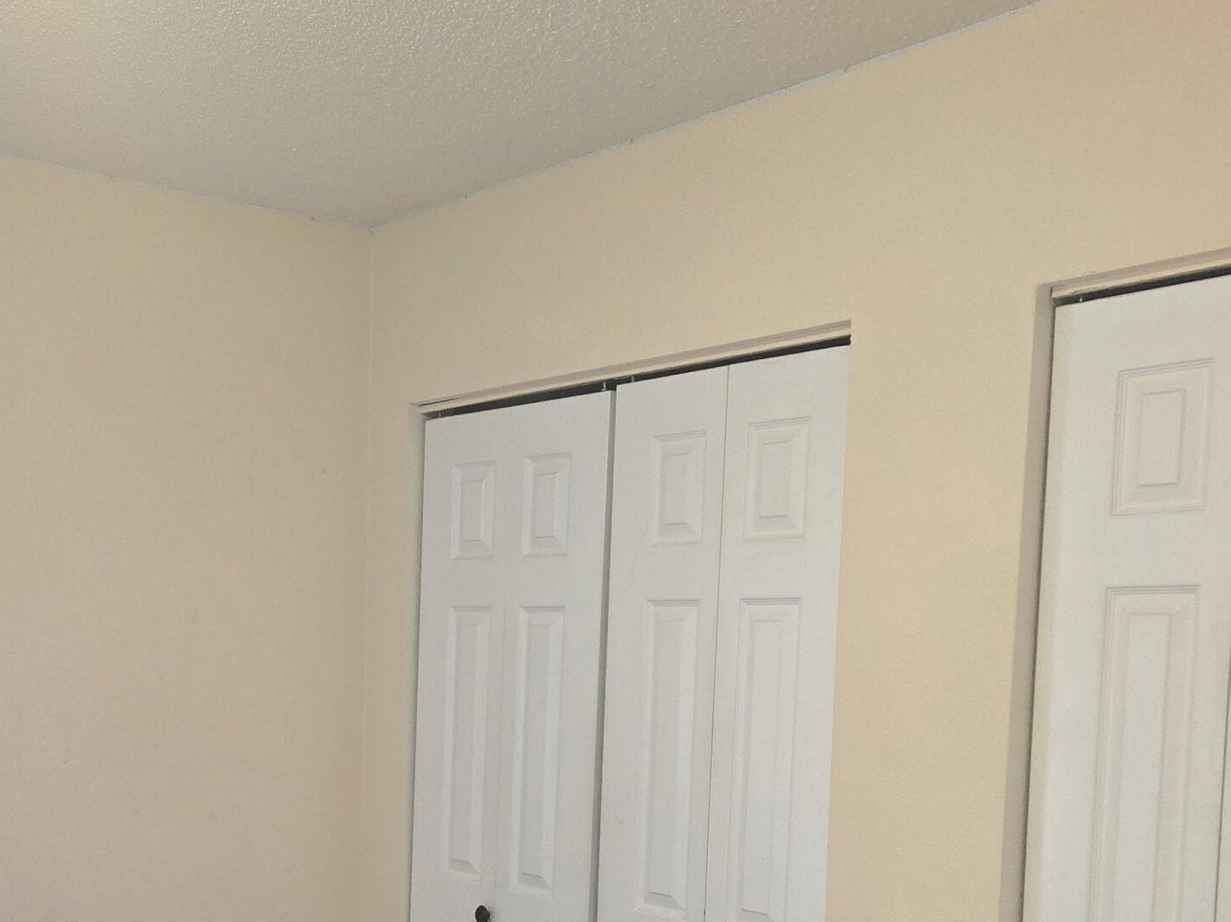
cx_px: 356
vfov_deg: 29.3
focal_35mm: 48
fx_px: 1707
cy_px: 788
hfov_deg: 38.9
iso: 64
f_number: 1.8
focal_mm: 5.4
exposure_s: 1/60.2
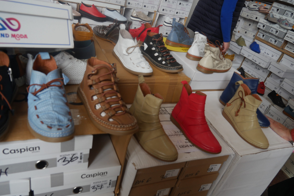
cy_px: 101
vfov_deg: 49.5
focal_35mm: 26
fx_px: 212
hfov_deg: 69.4
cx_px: 143
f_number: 4
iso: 200
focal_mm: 12
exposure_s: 1/125
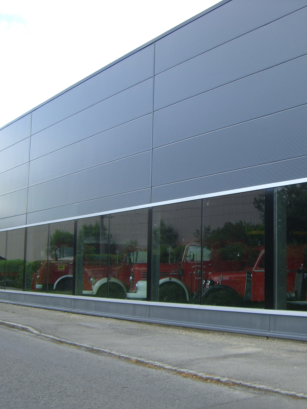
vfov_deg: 37.5
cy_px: 206
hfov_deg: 28.2
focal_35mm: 51
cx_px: 225
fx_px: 603
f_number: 2.7
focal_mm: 6.2
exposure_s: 1/200
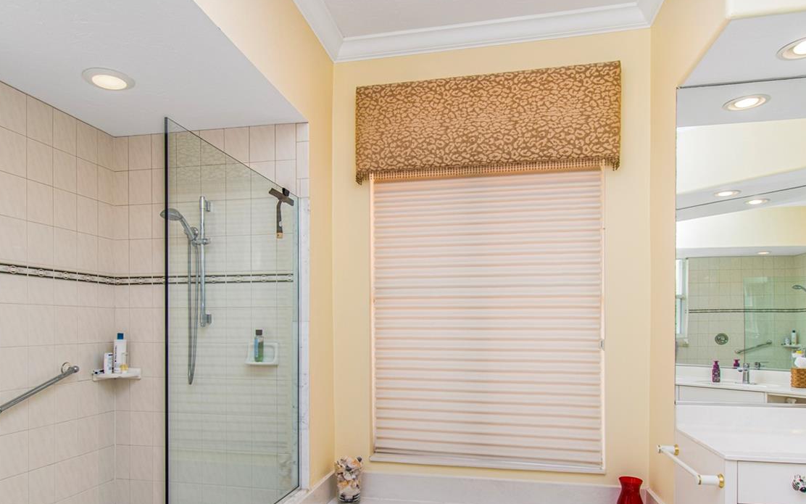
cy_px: 331
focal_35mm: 22
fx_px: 483
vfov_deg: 54.1
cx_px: 372
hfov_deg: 79.5
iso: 200
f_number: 5.6
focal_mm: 10
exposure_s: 1/125
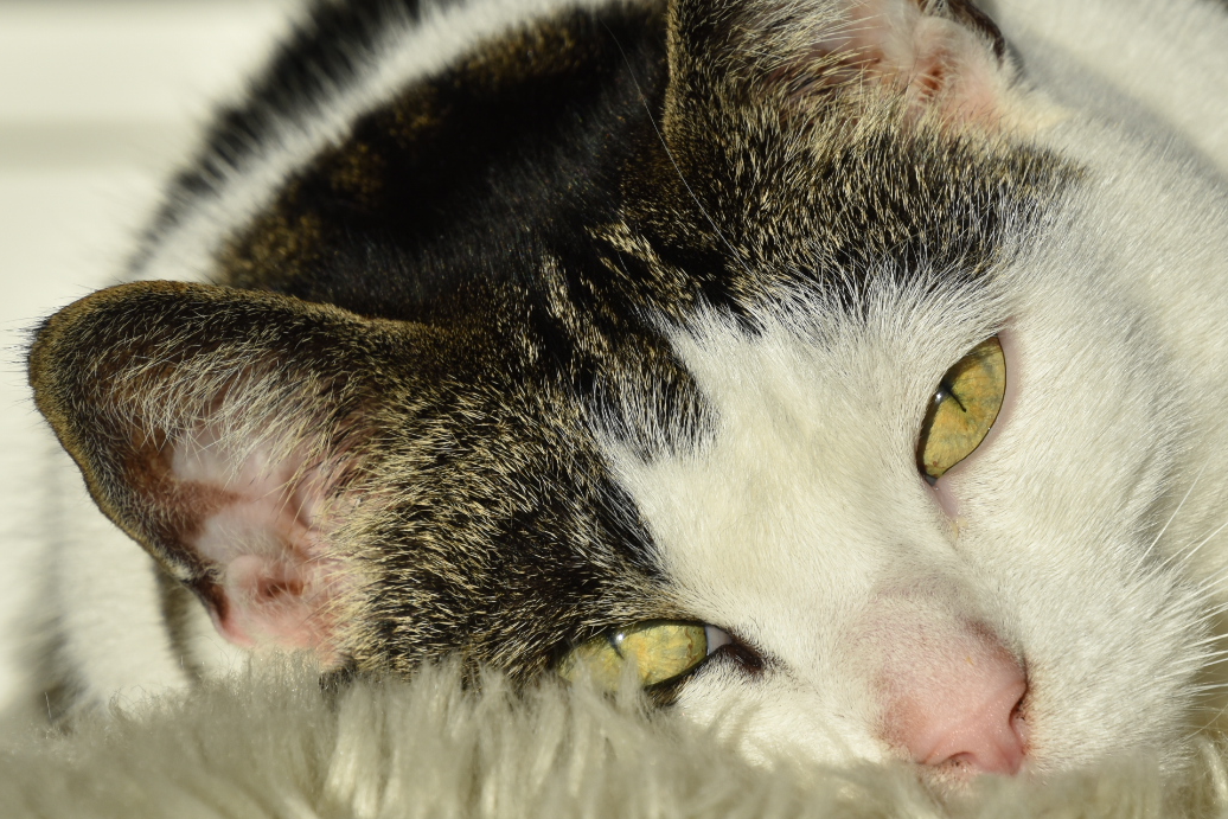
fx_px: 8801
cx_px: 811
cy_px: 280
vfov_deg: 5.3
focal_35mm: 258
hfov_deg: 8.0
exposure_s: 1/400
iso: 200
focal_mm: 110
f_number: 10
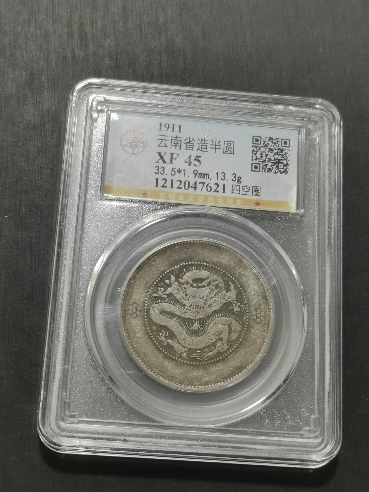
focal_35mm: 62
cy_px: 246
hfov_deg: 23.7
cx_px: 184
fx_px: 881
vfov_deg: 31.2
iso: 80
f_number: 1.8
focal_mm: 5.58
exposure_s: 1/100
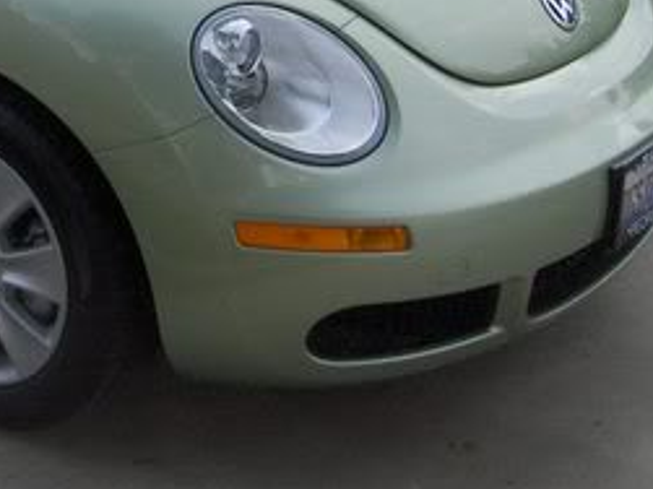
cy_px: 21
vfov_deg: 15.0
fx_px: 1829
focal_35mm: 97
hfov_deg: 19.4
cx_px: -55
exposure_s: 1/538
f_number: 4.5
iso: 100
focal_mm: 6.4
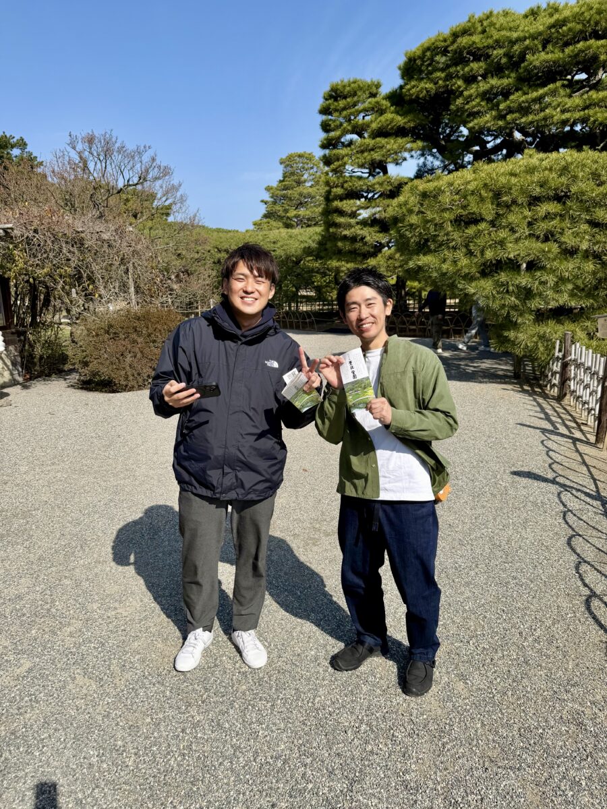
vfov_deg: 71.6
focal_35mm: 24
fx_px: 561
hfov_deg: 56.8
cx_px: 304
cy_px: 404
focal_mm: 6.76
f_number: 1.78
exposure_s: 1/4975
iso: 80
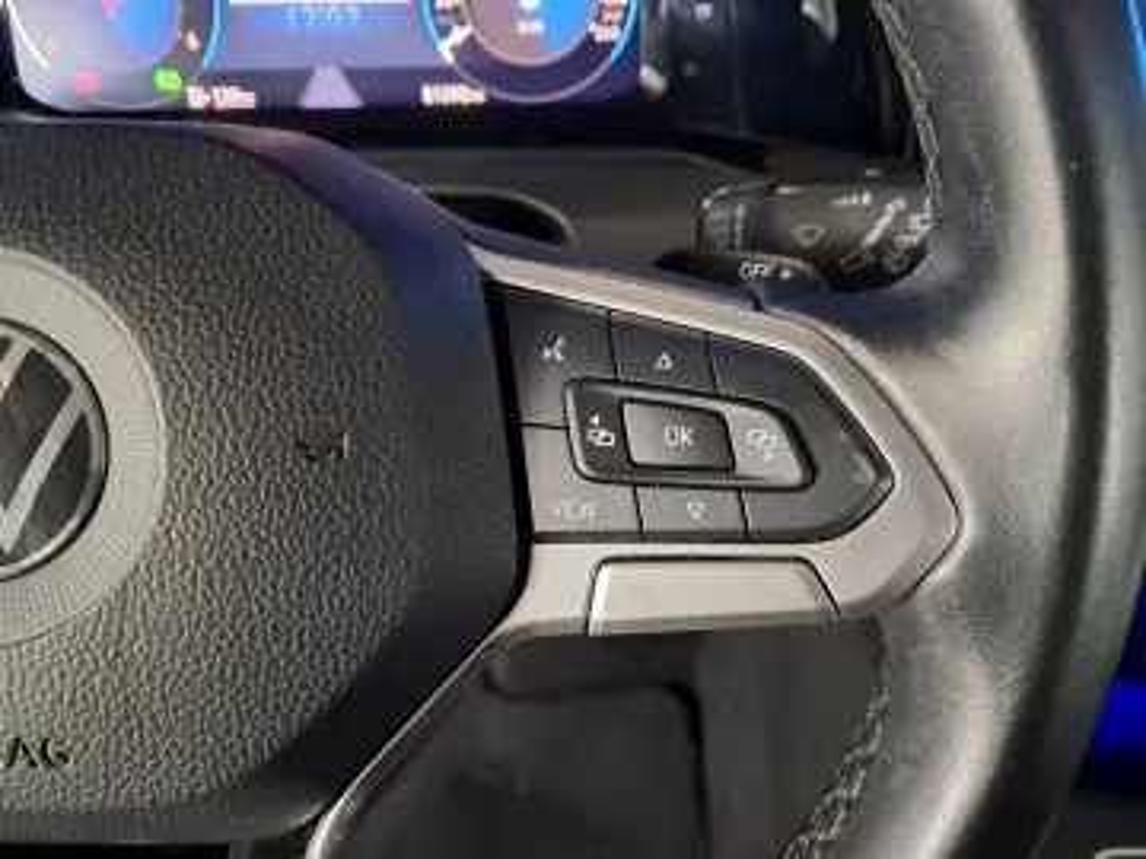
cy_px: 430
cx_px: 573
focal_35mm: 27
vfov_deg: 51.4
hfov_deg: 65.3
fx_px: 894
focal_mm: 4
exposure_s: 1/20
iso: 800
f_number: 1.8
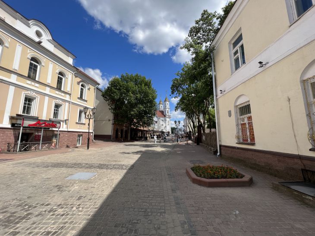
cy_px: 118
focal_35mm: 13
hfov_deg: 106.2
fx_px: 118
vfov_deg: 89.9
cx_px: 158
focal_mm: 1.57
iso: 32
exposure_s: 1/960
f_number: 1.8
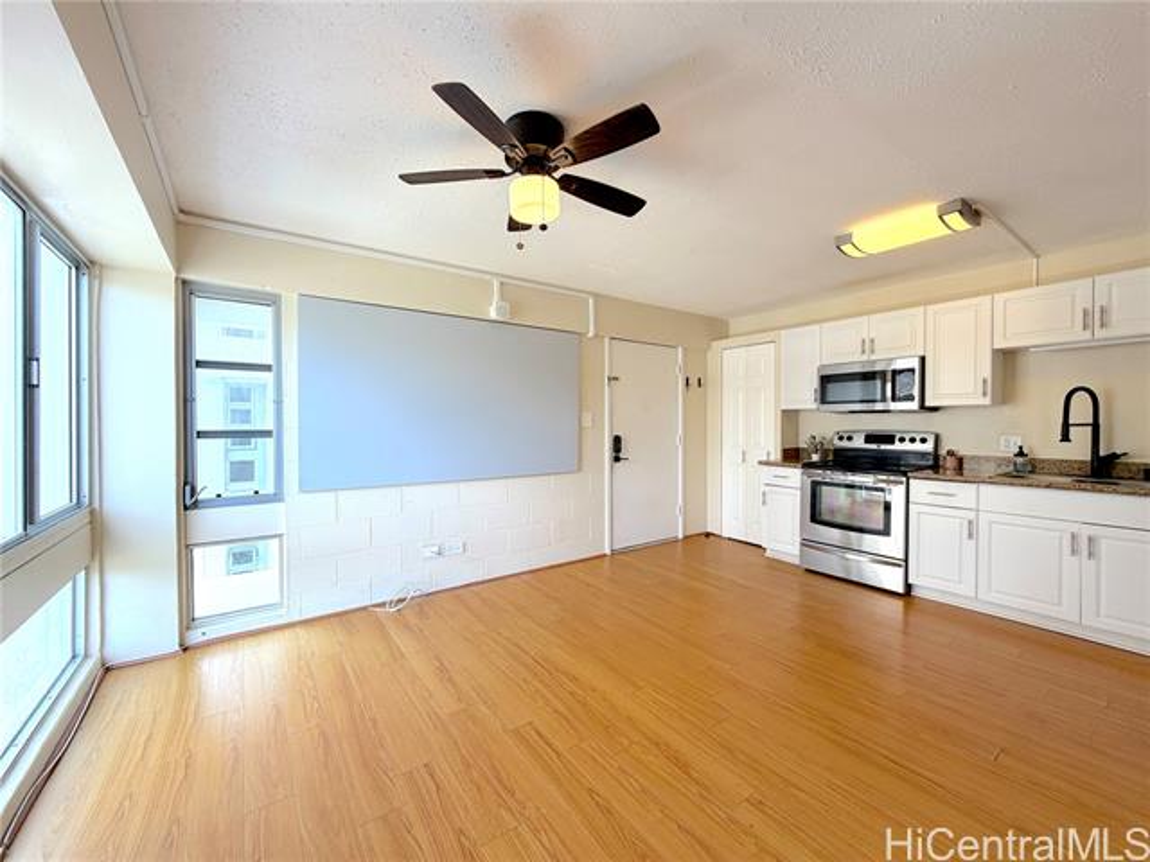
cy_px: 431
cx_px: 575
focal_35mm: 14
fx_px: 465
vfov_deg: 85.7
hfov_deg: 102.1
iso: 50
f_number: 2.2
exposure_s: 1/120
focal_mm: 2.22
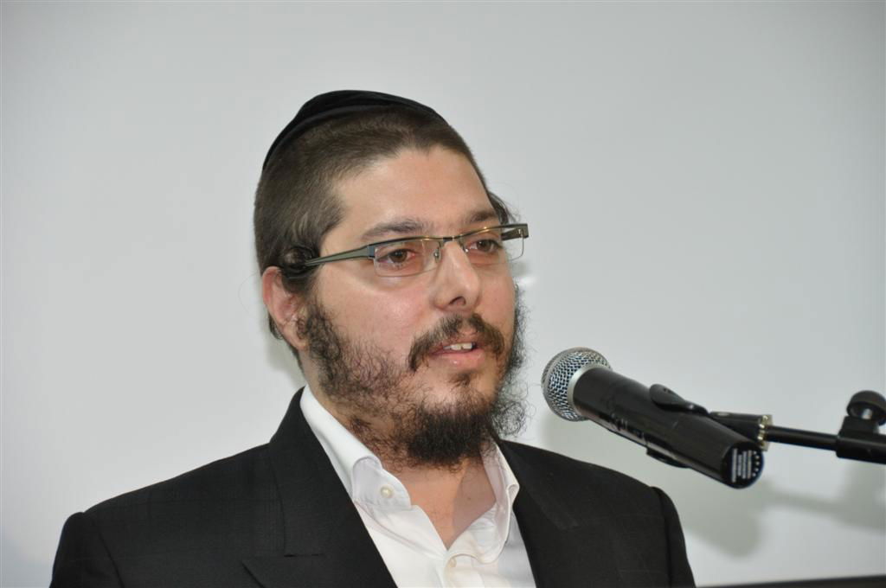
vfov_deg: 7.6
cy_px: 294
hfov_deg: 11.4
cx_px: 443
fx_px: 4424
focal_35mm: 180
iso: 800
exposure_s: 1/60
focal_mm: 120
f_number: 5.3
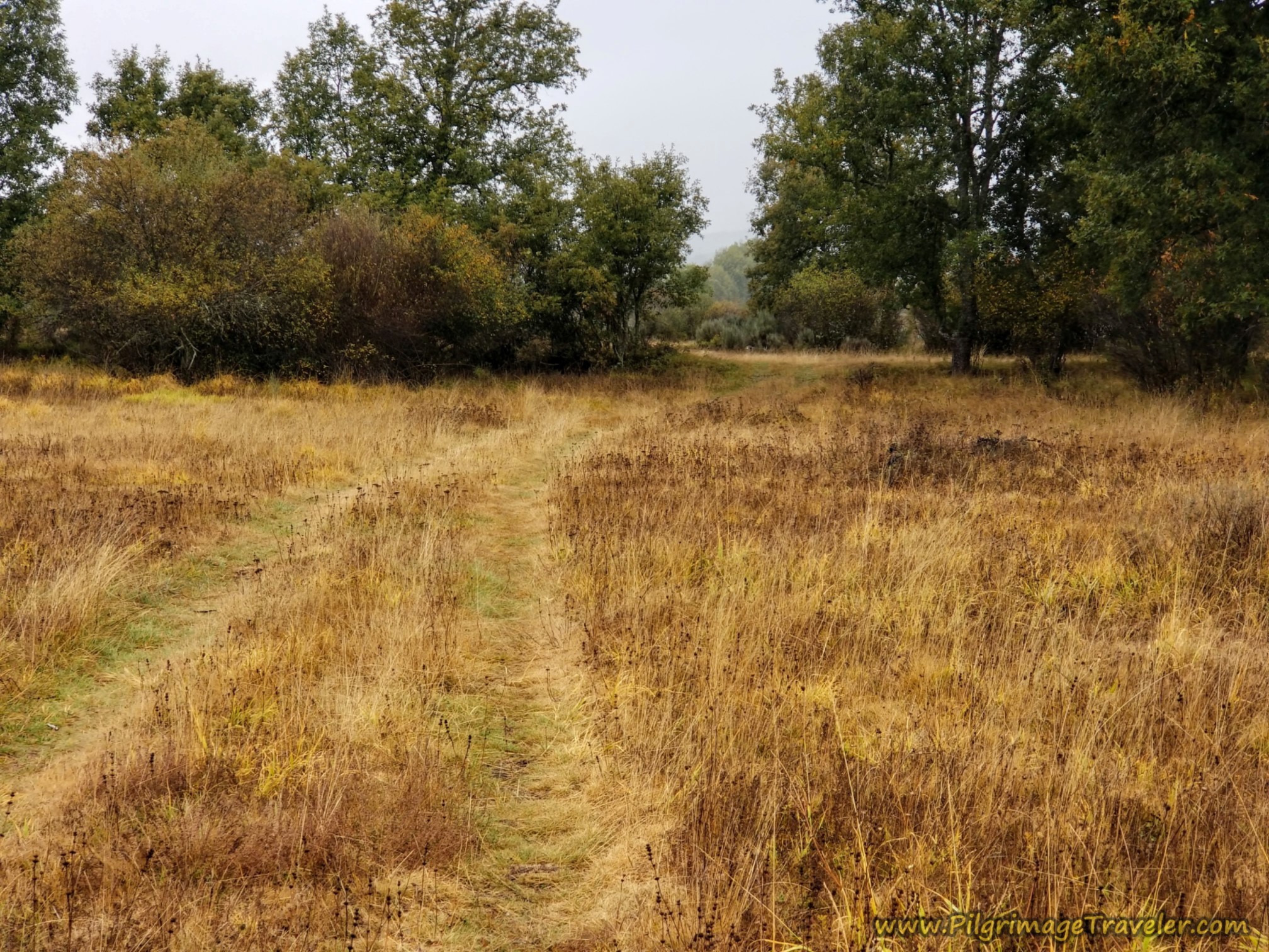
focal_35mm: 52
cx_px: 634
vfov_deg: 28.0
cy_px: 476
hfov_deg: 36.8
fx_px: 1906
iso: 25
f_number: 2.4
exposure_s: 1/61
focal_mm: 6
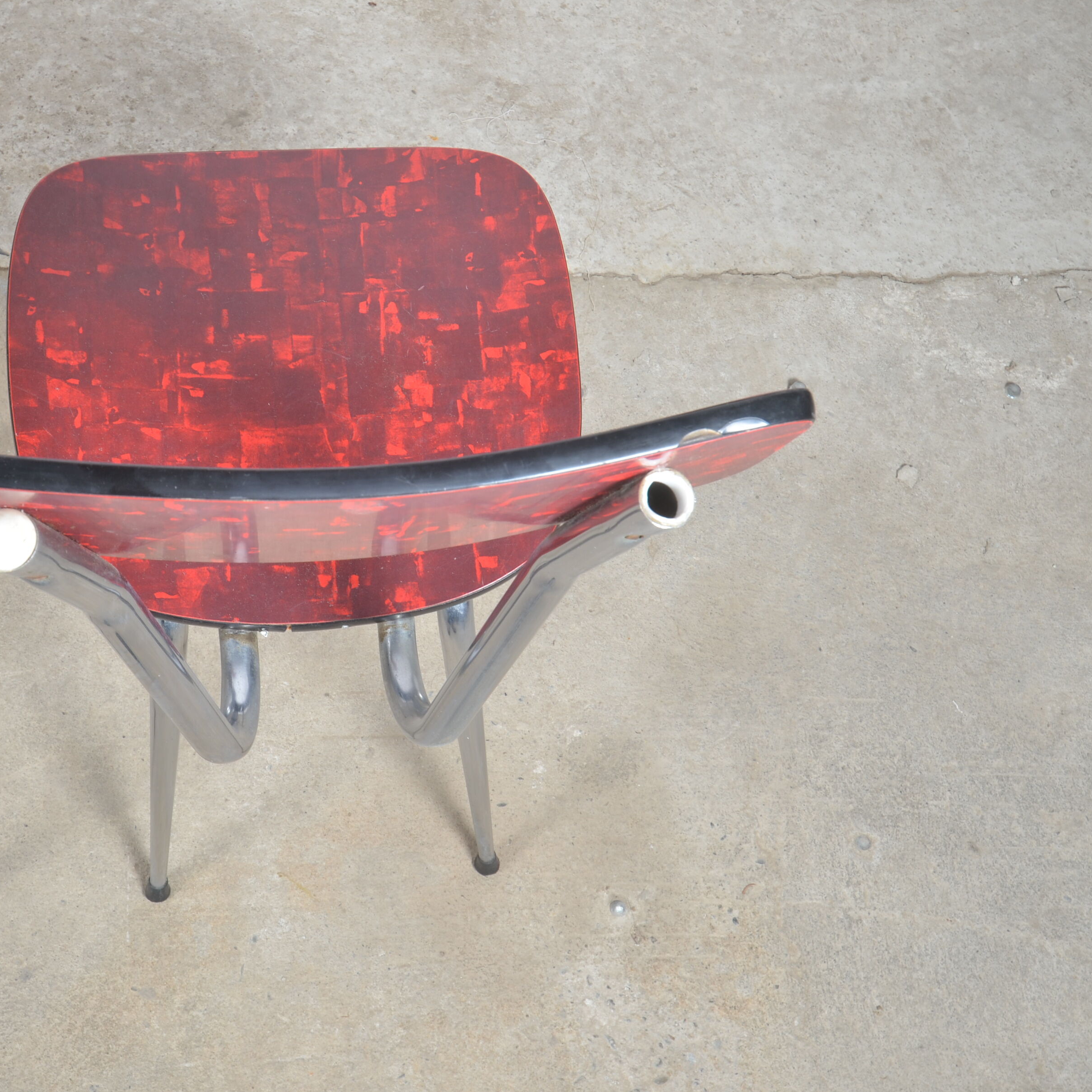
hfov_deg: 38.9
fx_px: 1535
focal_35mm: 43
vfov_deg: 39.2
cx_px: 416
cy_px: 550
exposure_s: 1/125
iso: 100
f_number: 11
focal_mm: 22
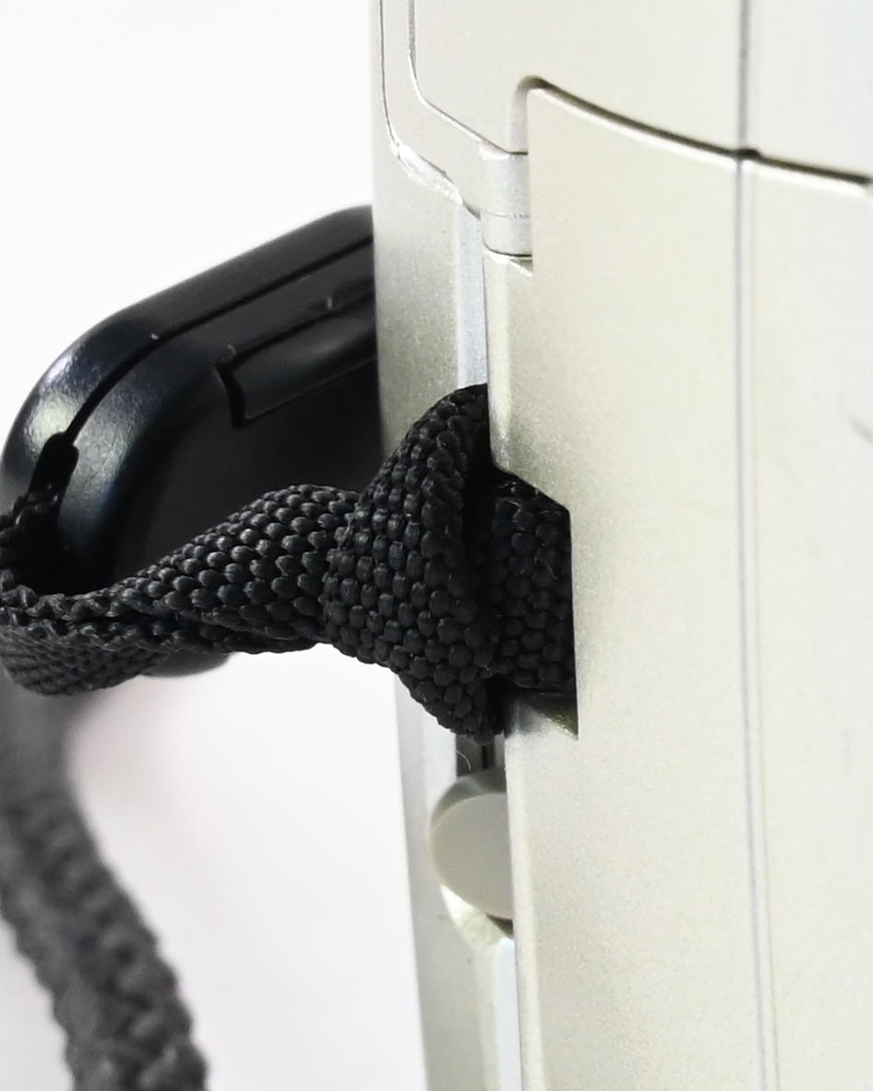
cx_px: 1844
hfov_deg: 6.5
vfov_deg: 8.4
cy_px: 555
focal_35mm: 229
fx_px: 7397
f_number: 10
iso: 2000
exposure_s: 1/100
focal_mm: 48
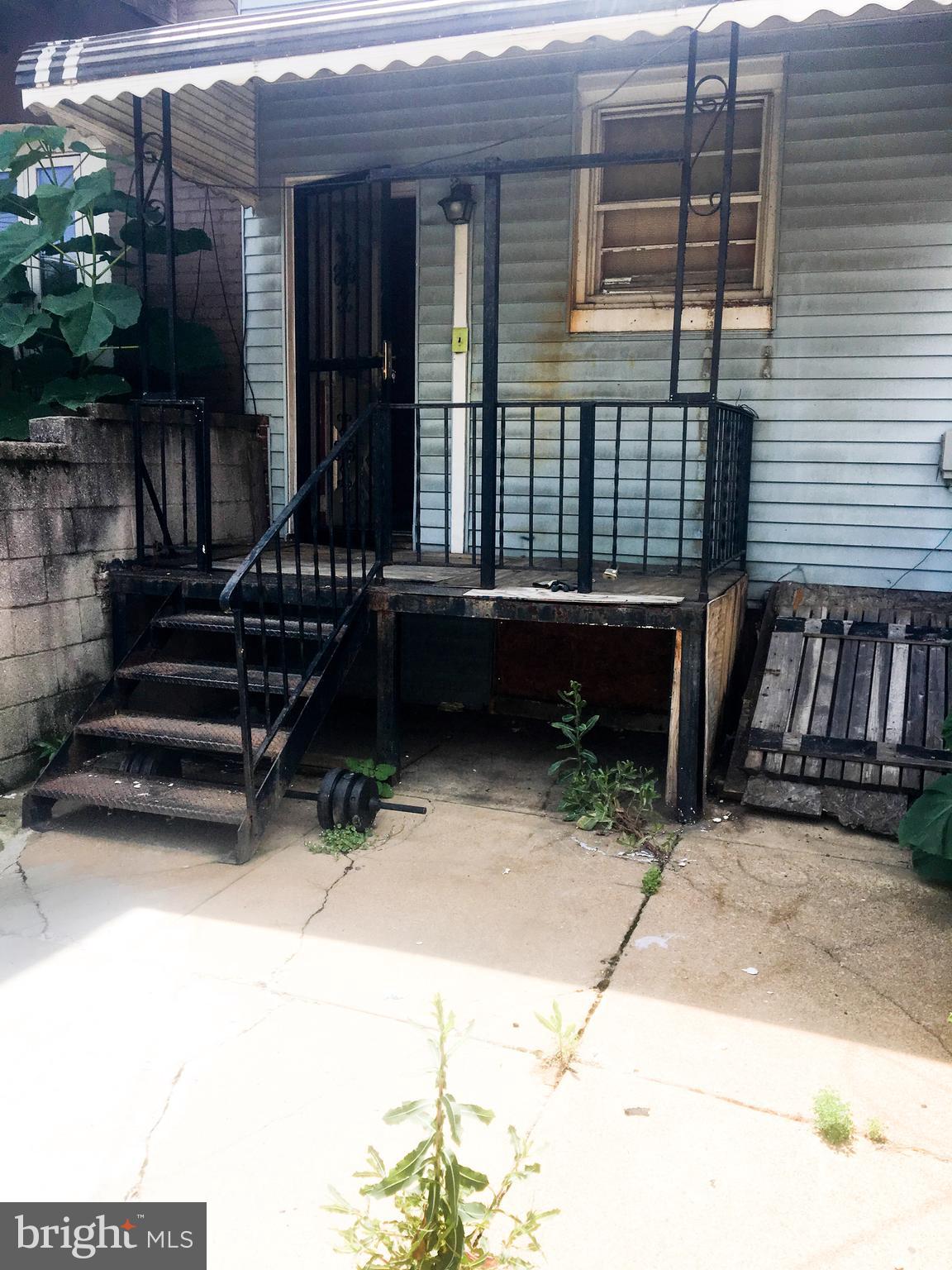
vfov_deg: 61.7
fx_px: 1063
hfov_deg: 48.2
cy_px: 635
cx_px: 476
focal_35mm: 29
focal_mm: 4.15
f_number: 2.2
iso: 25
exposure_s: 1/1054
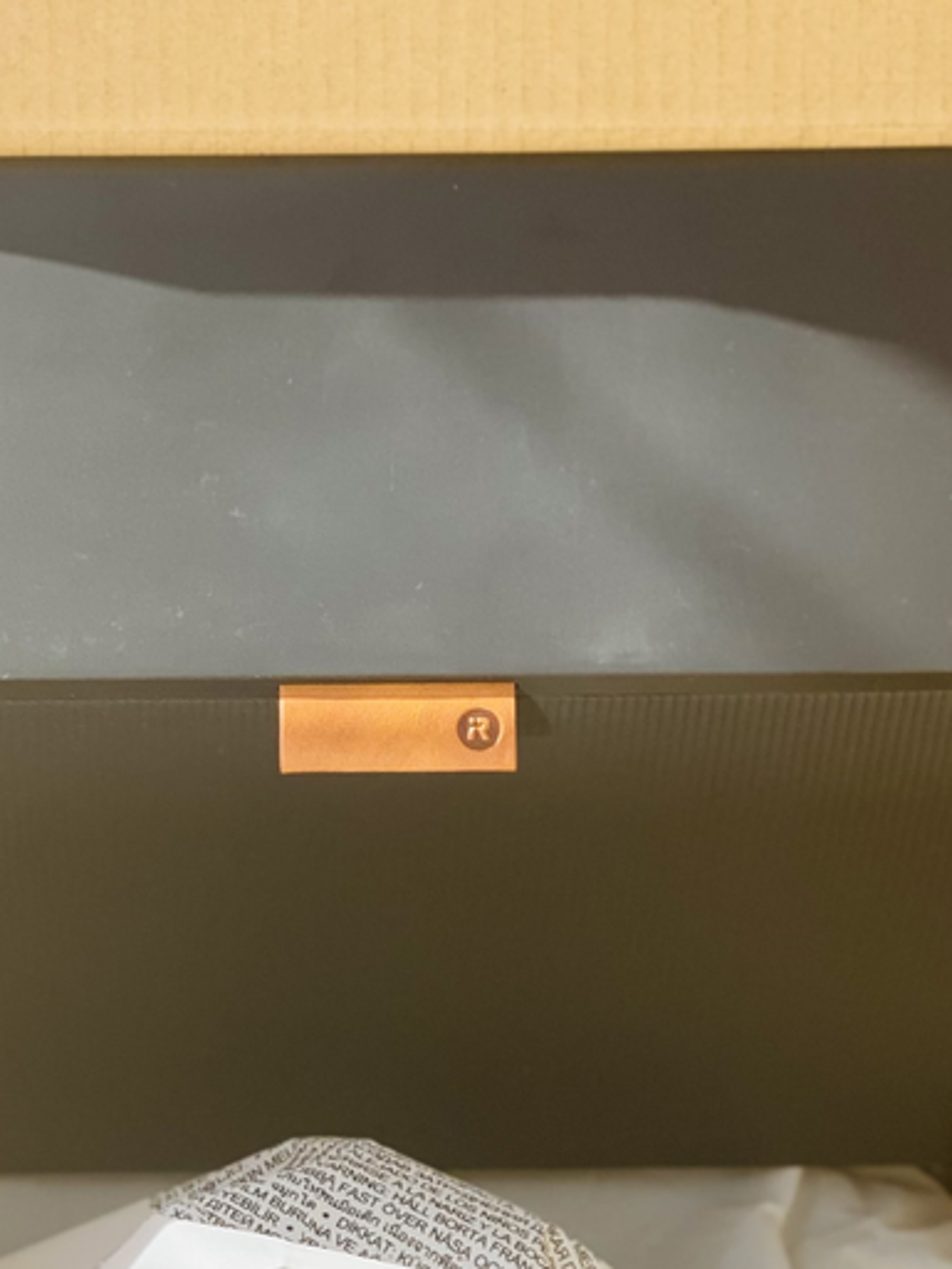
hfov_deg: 11.6
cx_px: 213
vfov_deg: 15.3
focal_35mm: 127
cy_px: 1159
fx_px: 4655
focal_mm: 6
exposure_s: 1/592
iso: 20
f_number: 2
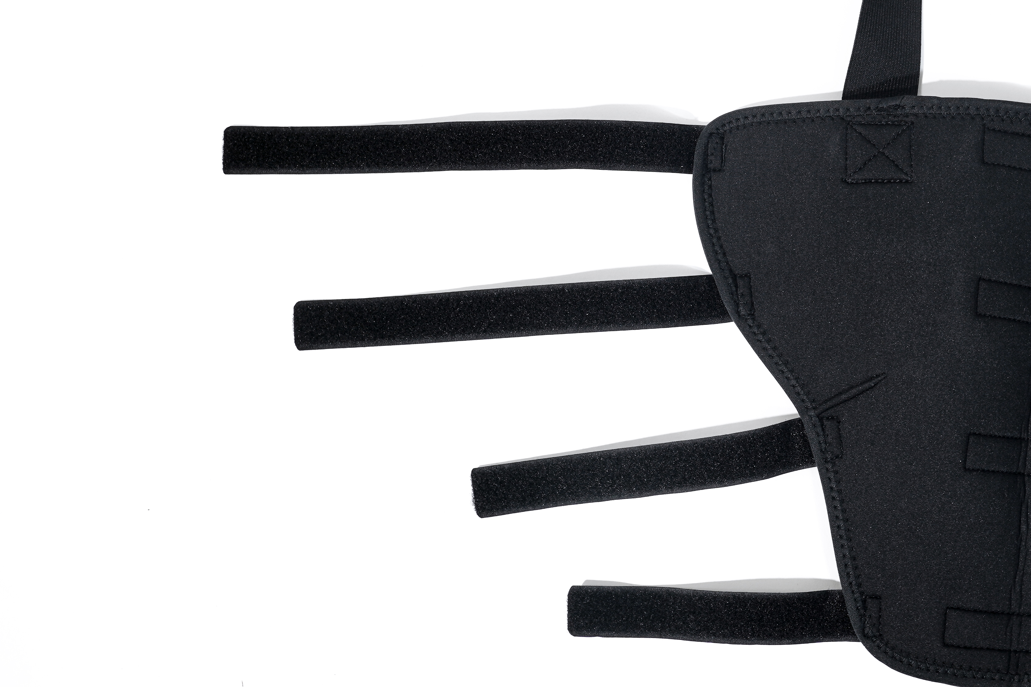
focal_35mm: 66
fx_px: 1890
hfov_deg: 29.5
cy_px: 210
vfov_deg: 20.5
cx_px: 881
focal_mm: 37
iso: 100
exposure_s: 1/15
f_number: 9
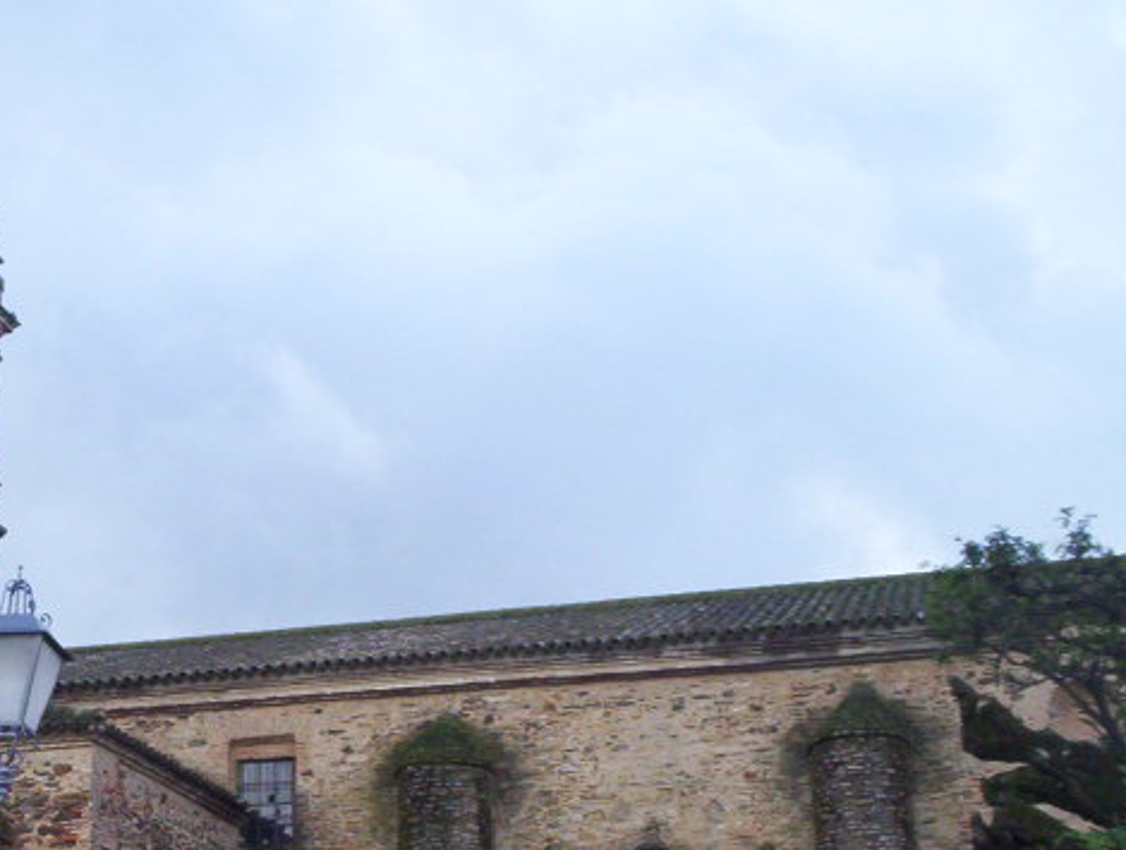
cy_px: 725
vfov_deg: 21.9
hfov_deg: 28.5
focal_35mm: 66
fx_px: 2152
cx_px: 177
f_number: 4.5
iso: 100
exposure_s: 1/265
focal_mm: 4.99
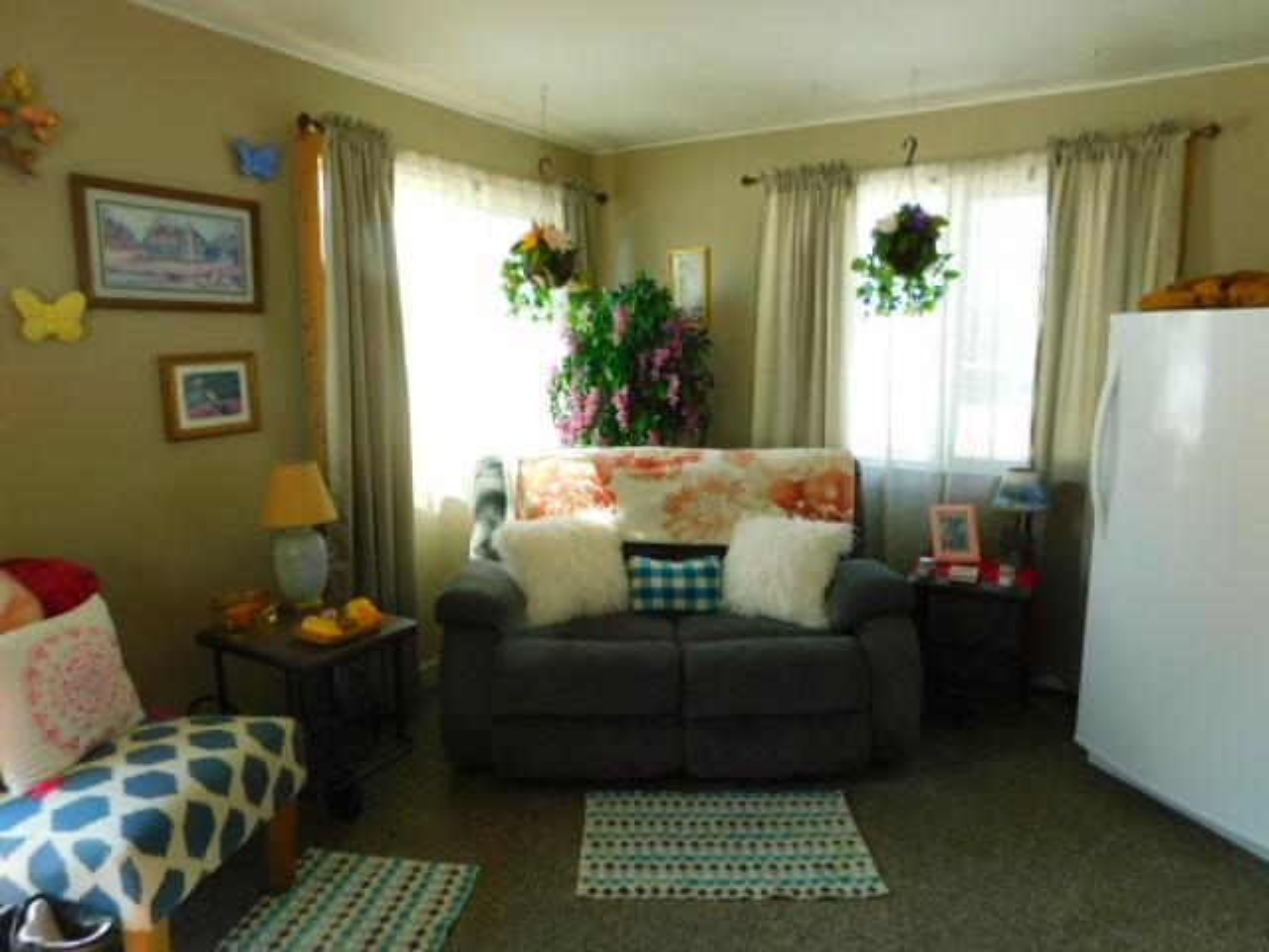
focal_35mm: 23
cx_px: 634
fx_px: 843
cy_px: 476
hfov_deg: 73.9
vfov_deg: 58.9
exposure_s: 1/80
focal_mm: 4
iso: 125
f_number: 3
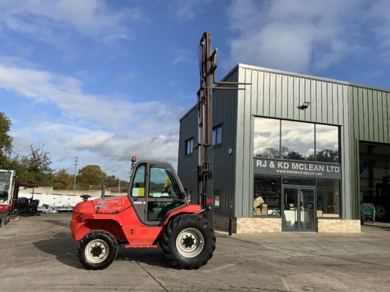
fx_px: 327
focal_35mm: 29
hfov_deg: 61.7
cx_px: 195
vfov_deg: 48.2
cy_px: 146
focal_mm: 3
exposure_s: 1/2801
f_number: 1.8
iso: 20
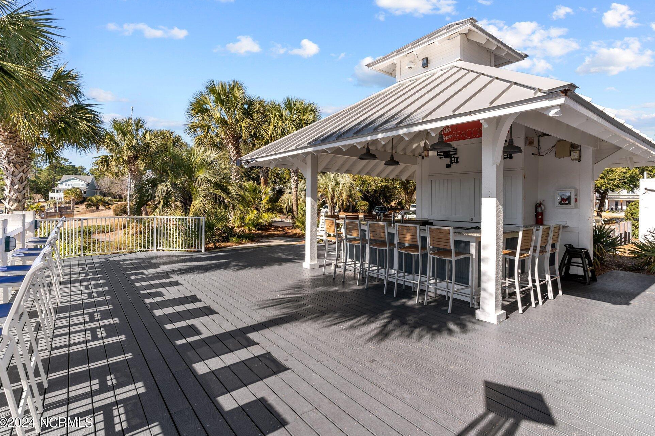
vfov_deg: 67.4
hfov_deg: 89.9
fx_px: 327
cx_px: 343
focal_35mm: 18
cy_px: 213
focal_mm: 17
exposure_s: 1/500
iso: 100
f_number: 5
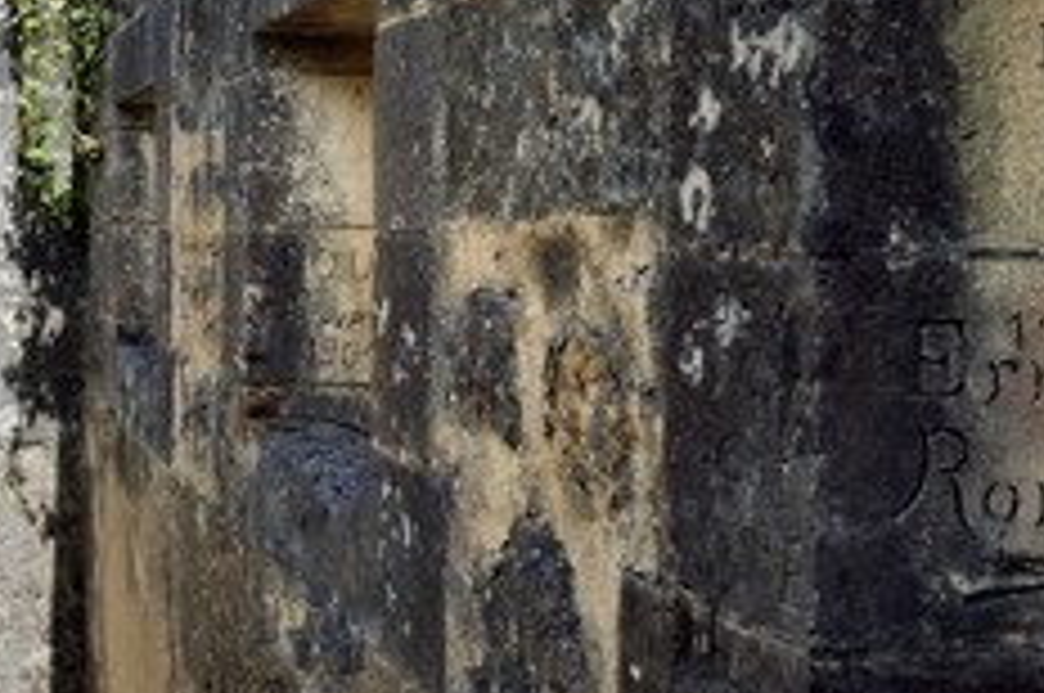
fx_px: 1419
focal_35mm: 49
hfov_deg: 40.2
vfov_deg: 27.3
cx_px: 421
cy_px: 243
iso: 200
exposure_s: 1/125
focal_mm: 27
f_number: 18
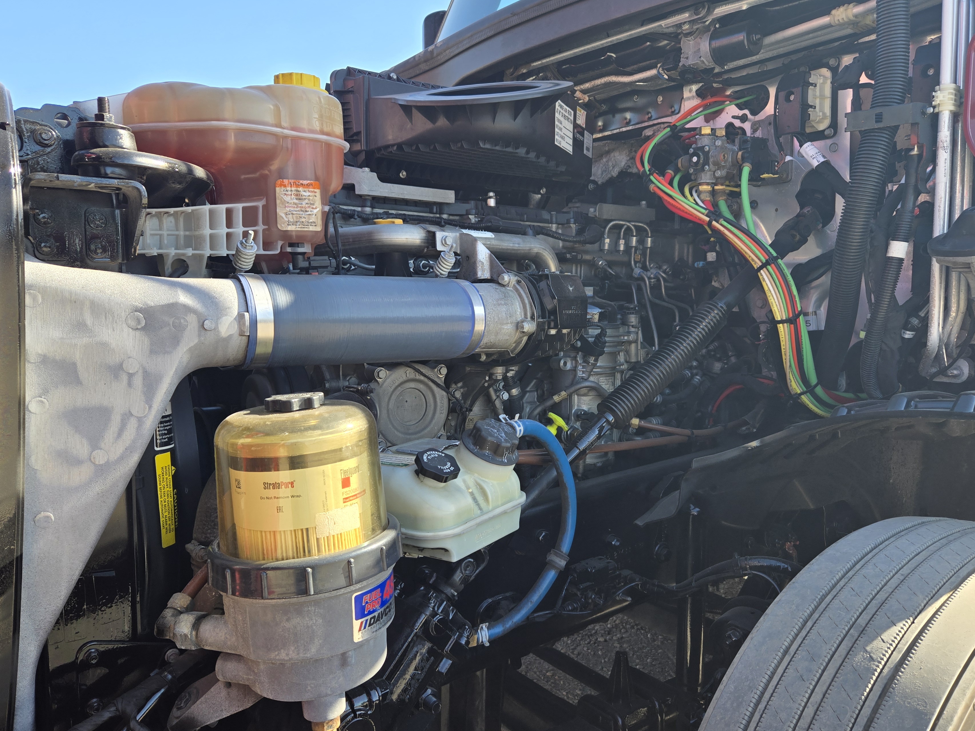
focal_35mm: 27
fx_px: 761
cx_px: 508
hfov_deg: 65.3
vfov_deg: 51.3
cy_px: 384
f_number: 1.8
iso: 25
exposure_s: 1/431
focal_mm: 5.4
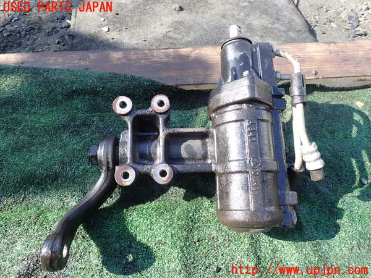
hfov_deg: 69.4
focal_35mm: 25
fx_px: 268
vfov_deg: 54.9
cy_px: 139
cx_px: 186
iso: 100
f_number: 2.8
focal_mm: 4.5
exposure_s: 1/250
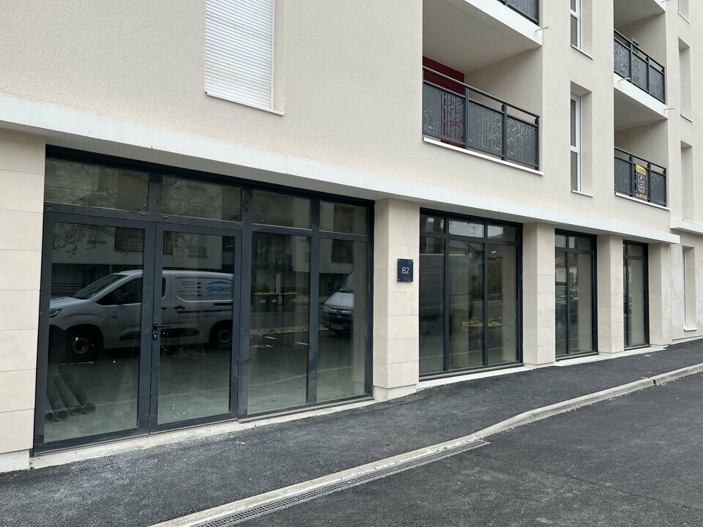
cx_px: 352
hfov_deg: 67.3
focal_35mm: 26
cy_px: 264
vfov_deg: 53.1
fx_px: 528
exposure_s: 1/714
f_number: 1.5
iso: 50
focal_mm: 5.7
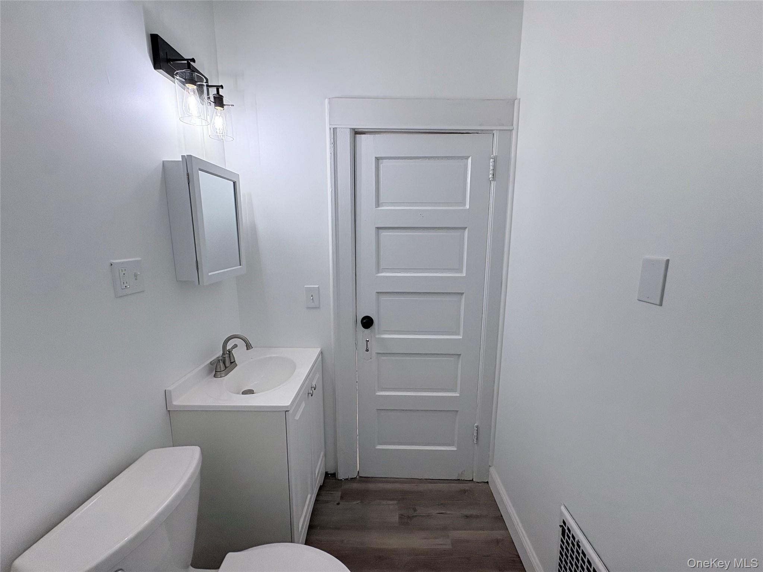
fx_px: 309
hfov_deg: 102.1
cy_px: 286
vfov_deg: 85.7
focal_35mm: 14
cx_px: 382
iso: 125
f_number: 2.2
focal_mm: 2.22
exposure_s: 1/120
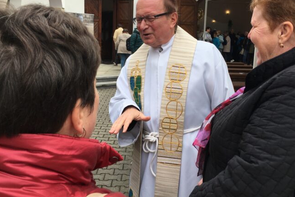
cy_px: 81
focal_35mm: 36
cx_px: 160
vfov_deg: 36.8
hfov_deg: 53.1
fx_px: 295
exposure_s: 1/493
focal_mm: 4.15
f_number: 2.2
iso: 25
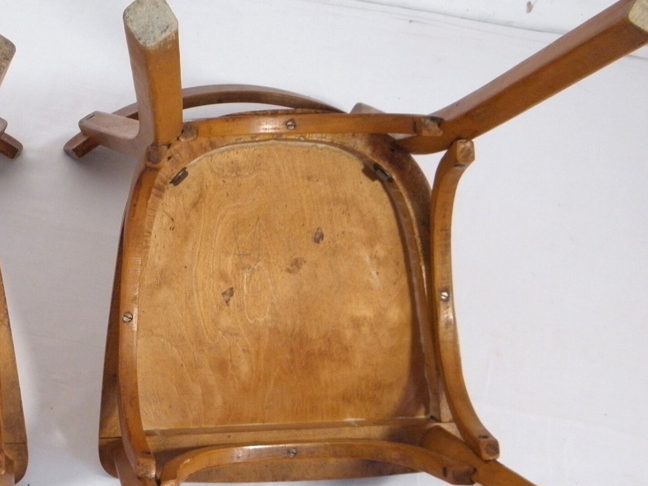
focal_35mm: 74
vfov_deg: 19.9
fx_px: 1385
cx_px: 83
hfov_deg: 25.6
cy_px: 313
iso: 200
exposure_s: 1/15
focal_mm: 7.5
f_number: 3.8
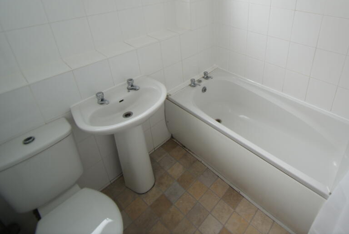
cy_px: 85
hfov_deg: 81.8
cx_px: 225
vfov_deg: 61.1
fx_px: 194
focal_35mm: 20
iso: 100
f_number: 4
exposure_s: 1/30
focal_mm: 10
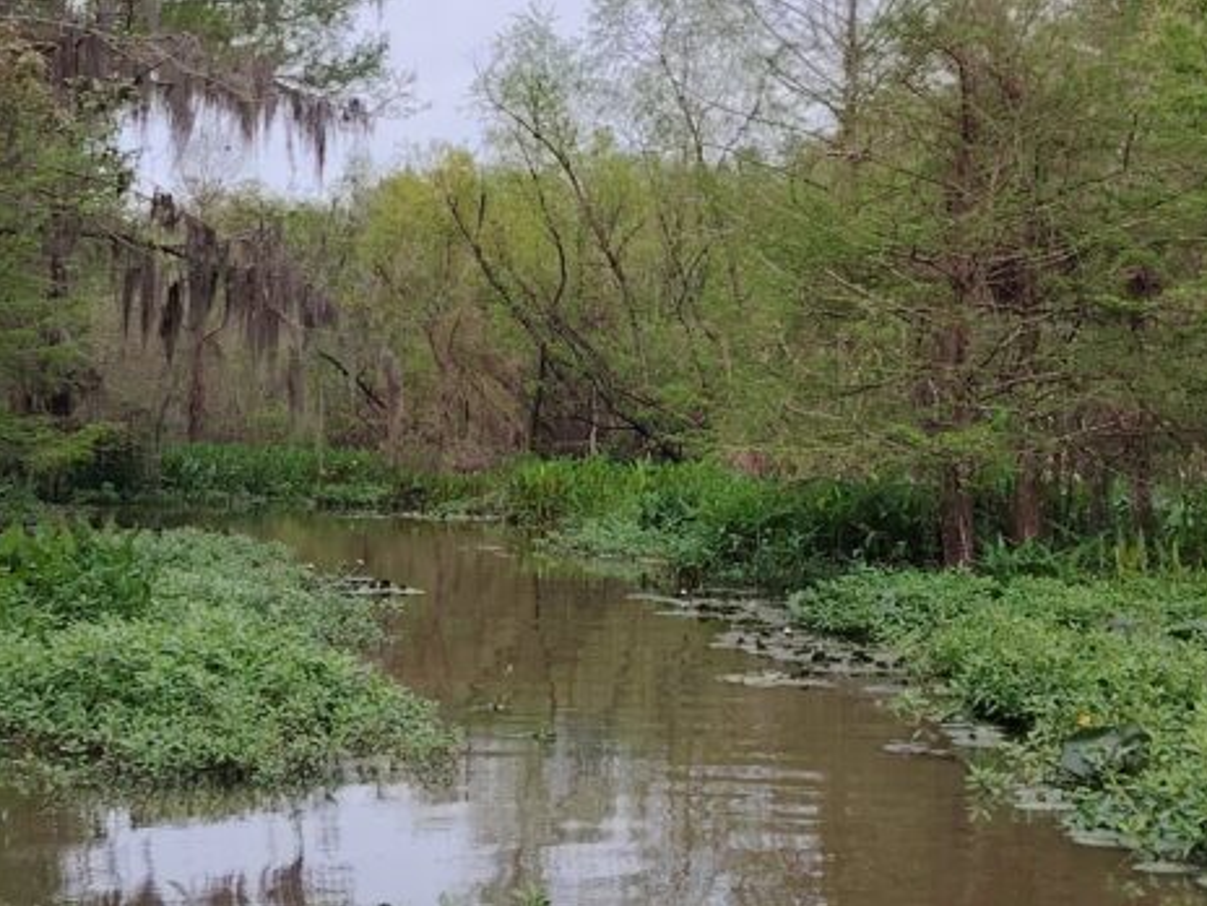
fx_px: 2615
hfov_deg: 26.0
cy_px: 286
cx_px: 619
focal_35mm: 75
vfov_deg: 19.6
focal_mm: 5.25
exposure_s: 1/630
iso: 100
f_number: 1.75
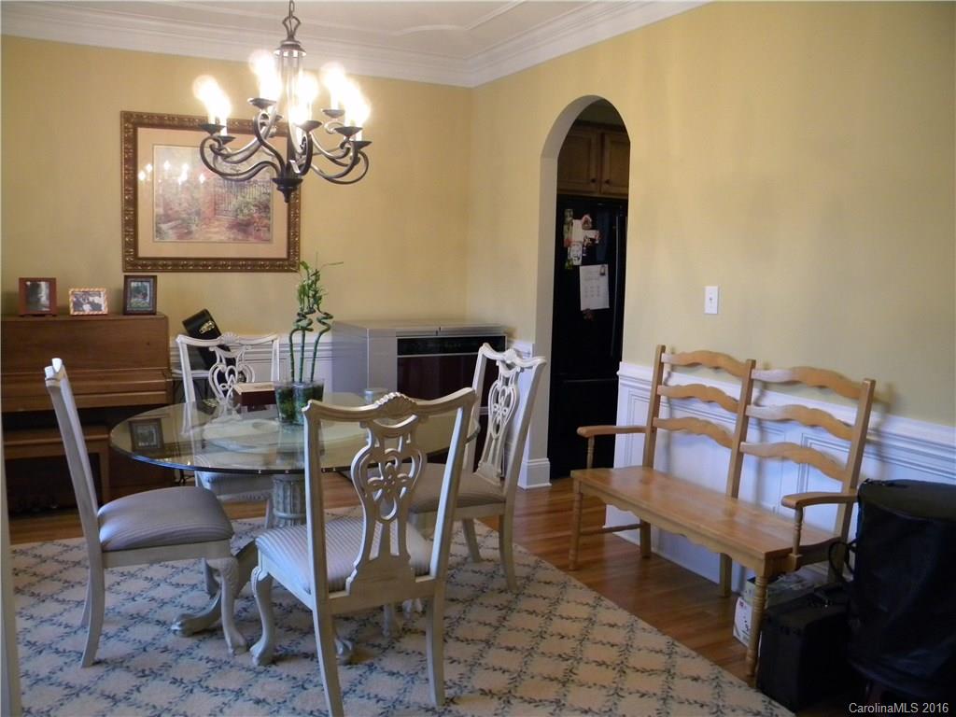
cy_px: 358
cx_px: 478
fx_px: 773
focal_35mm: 28
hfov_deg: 63.4
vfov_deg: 49.7
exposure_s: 1/34.8
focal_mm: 5
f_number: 3.5
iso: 400
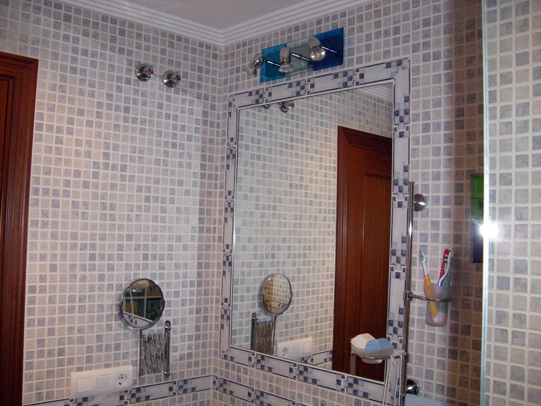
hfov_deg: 49.0
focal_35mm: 38
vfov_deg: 37.7
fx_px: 594
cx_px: 270
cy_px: 203
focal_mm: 6.2
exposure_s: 1/50
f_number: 2.7
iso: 400
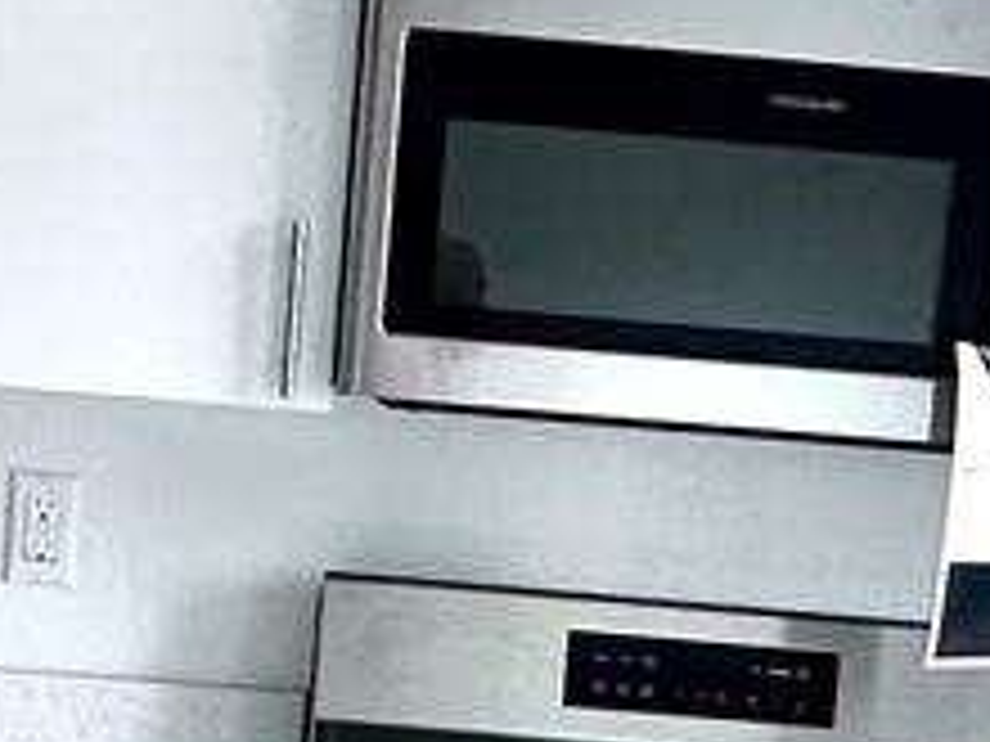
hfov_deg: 19.2
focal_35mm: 102
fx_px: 2917
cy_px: 985
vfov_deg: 13.9
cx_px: 328
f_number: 2.2
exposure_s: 1/99
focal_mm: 2.22
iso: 200
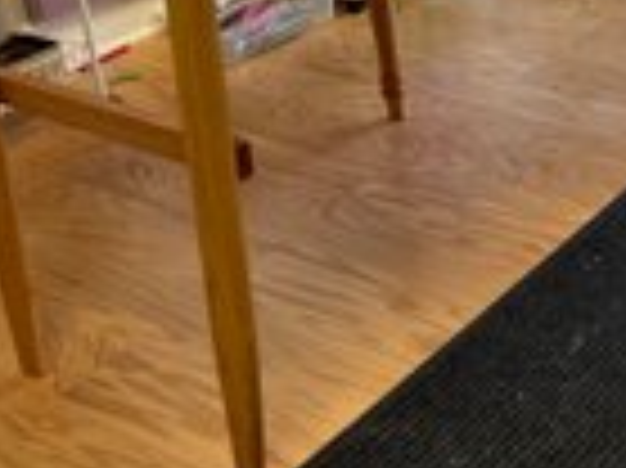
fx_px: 1156
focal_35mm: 64
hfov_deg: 28.2
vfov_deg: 21.7
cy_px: -52
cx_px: 646
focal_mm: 5.1
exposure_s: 1/133
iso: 50
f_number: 1.6
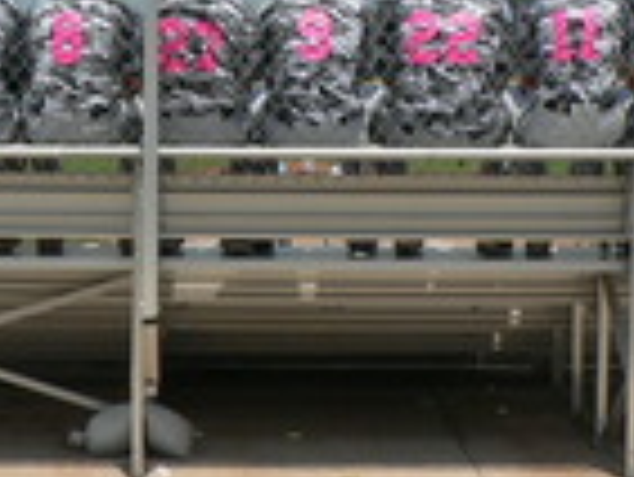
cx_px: 283
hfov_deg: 17.1
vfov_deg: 12.8
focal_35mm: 115
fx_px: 2108
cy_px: 58
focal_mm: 6
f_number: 5.6
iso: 80
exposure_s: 1/500
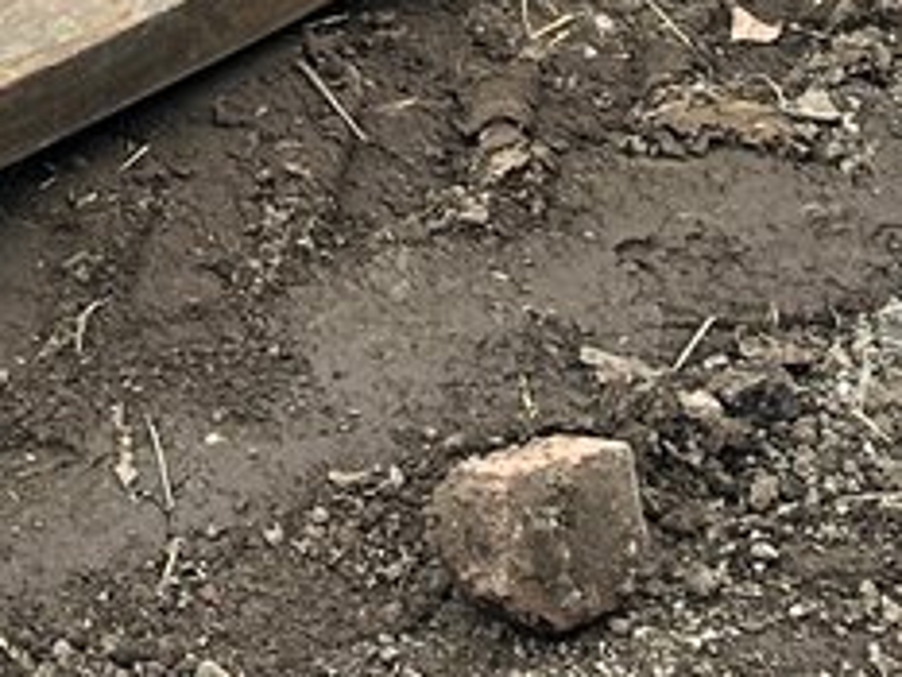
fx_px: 4067
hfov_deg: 12.4
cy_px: -1406
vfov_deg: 8.1
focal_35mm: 156
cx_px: -114
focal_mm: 6.86
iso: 64
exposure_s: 1/200
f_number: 1.78
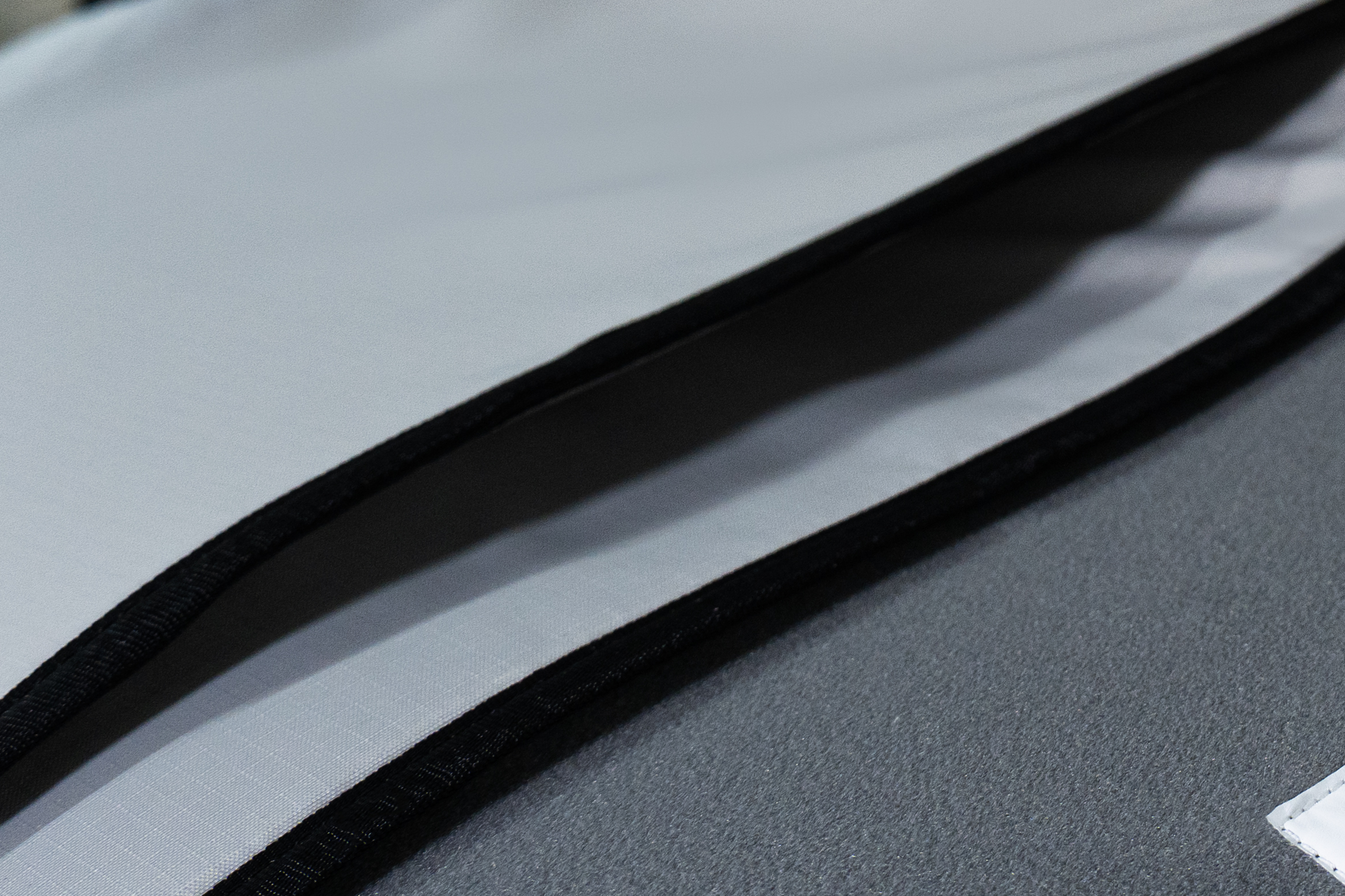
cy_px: -85
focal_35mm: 84
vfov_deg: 15.8
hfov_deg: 22.9
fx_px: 3138
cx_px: 1434
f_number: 5
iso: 800
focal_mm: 28
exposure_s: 1/125
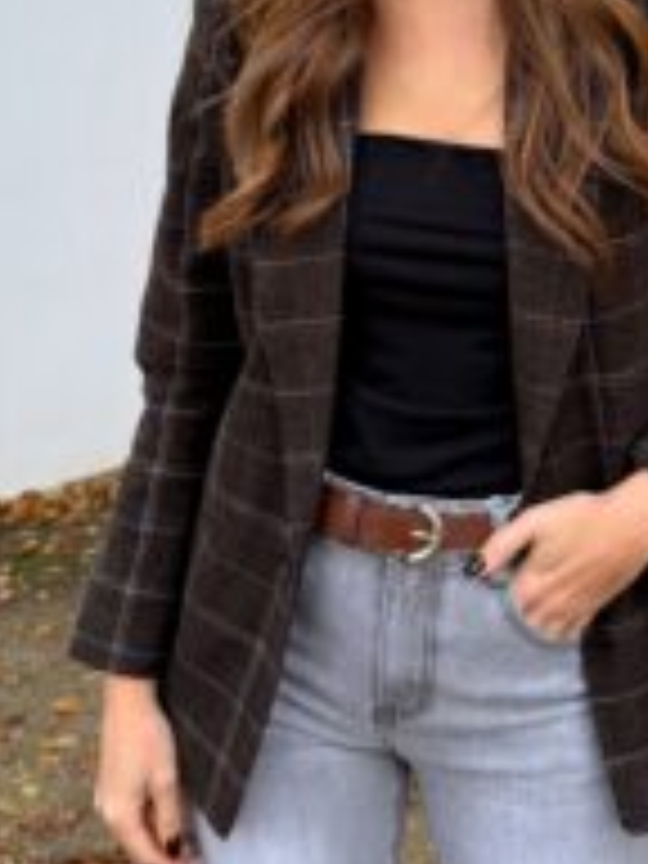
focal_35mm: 50
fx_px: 1248
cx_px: 410
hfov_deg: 29.0
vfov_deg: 37.8
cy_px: 302
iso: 100
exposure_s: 1/251
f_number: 1.78
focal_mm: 6.76
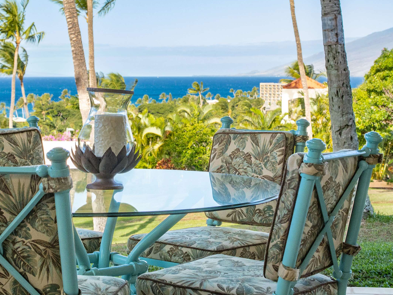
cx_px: 180
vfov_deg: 17.6
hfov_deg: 23.3
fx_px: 954
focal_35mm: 84
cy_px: 111
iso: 400
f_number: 6.3
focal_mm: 29
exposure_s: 1/200
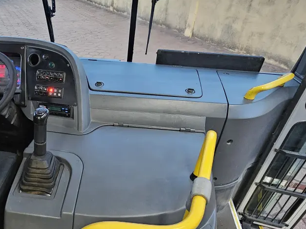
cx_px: 101
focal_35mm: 25
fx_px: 221
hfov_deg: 67.4
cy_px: 129
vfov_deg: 54.7
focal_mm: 2.2
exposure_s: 1/24
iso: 640
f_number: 2.2
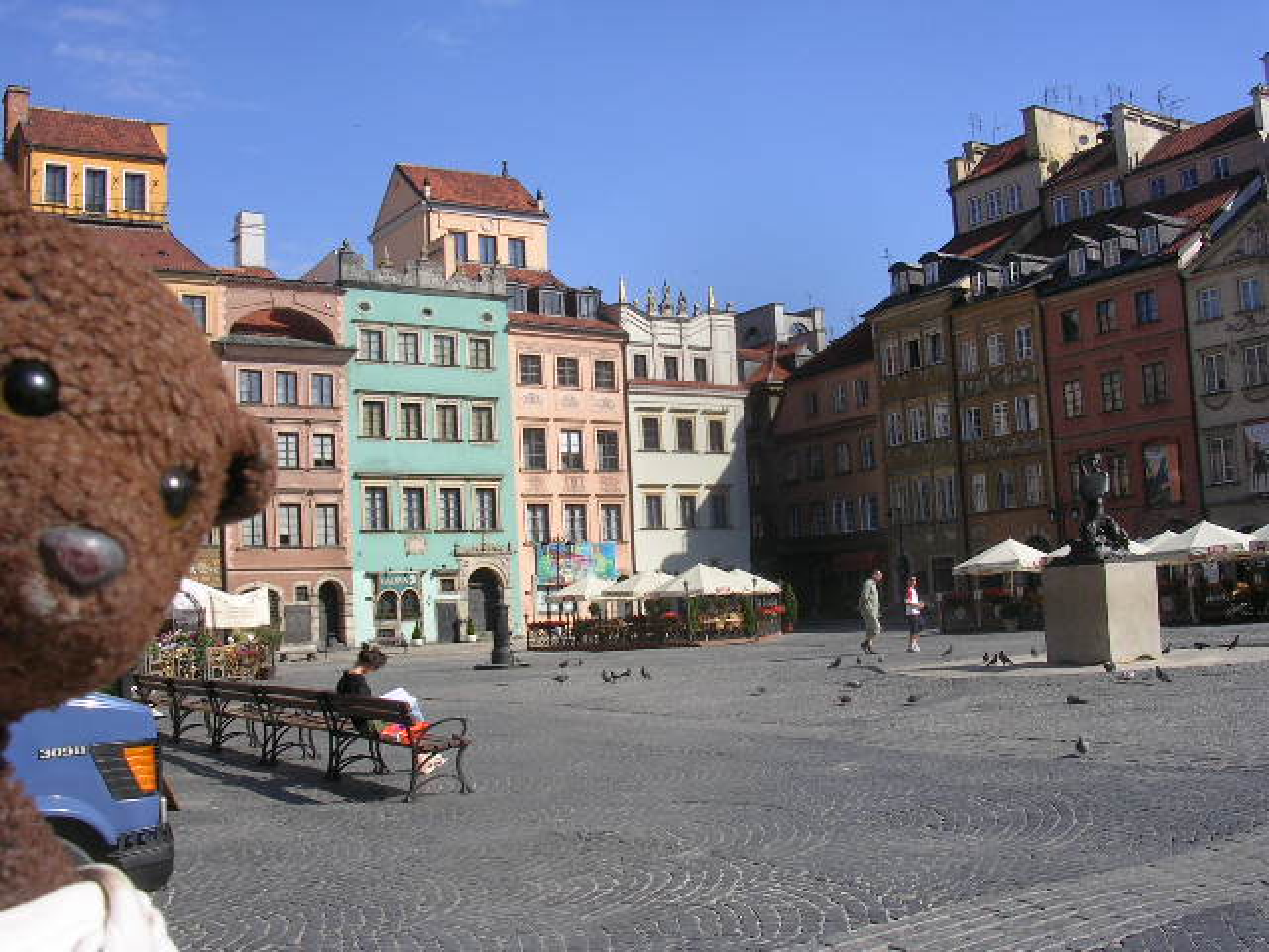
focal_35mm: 38
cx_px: 634
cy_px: 476
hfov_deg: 49.0
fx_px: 1393
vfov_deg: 37.7
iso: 50
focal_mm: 5.8
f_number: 5.6
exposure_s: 1/328
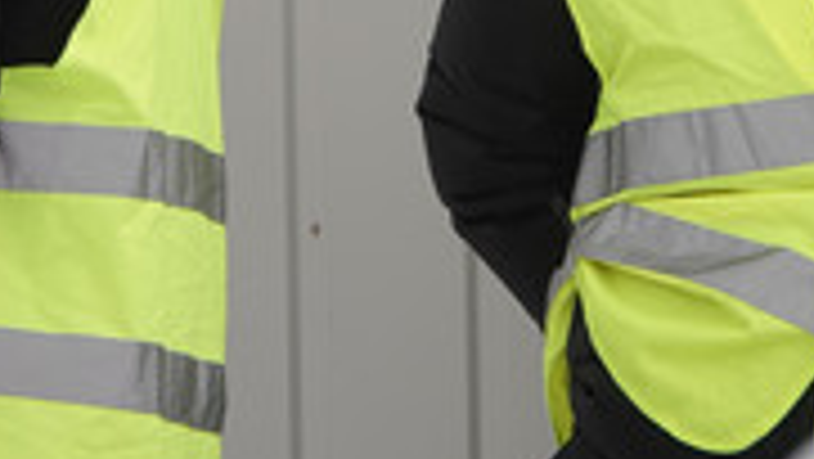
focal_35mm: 1565
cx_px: 553
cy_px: -166
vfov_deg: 0.8
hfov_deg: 1.4
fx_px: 33794
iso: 100
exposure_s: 1/320
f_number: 4
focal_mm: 220
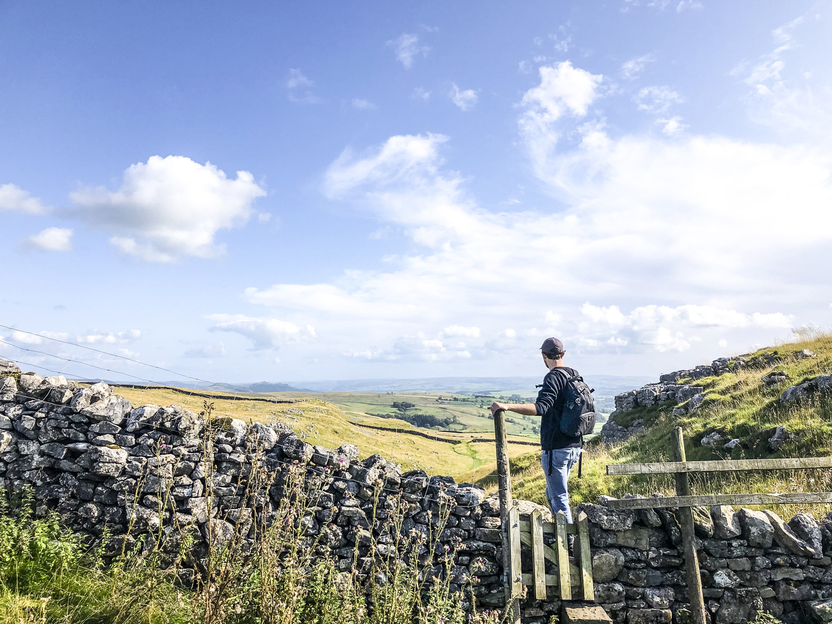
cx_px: 416
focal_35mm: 28
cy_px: 312
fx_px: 673
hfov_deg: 63.4
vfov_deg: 49.7
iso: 20
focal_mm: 3.99
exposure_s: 1/3200
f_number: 1.8
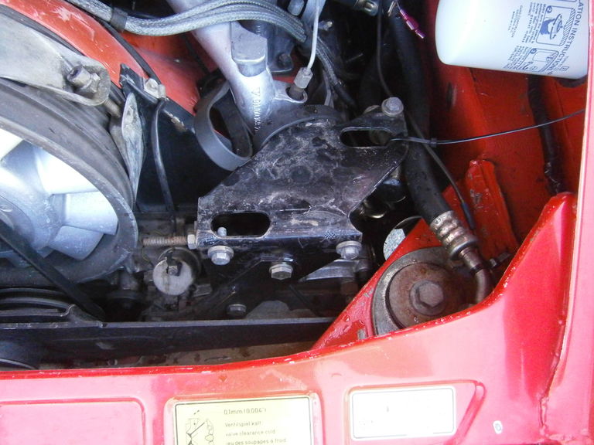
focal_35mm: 26
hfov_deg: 67.3
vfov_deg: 53.1
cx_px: 297
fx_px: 446
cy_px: 222
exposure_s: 1/250
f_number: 2.8
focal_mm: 4.7
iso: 800
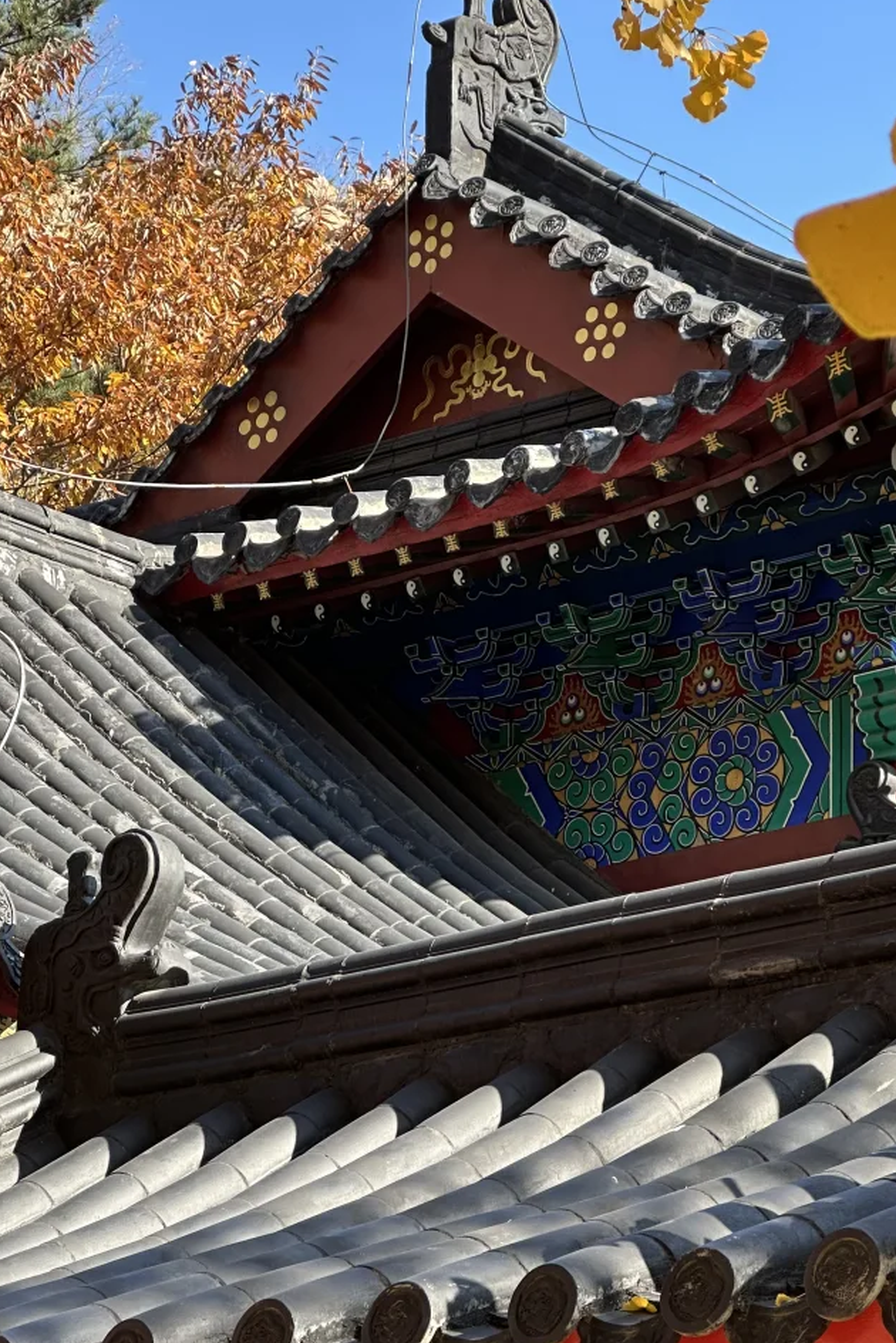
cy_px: 789
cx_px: 703
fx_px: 4554
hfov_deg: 11.2
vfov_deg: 16.8
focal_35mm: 122
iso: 32
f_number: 2.8
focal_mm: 9
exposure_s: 1/125
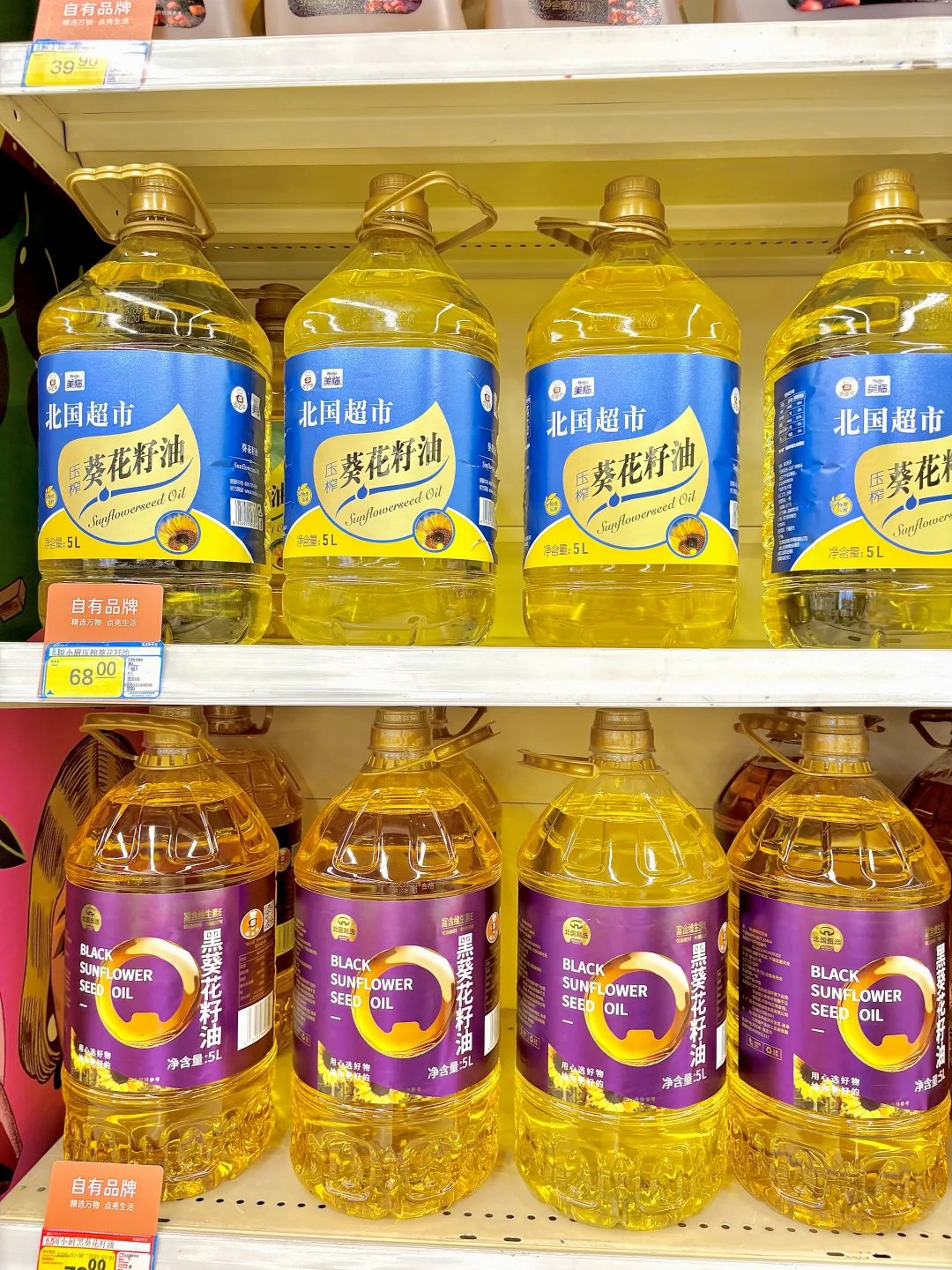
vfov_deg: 67.3
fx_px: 953
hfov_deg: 53.1
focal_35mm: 26
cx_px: 476
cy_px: 635
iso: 64
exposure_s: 1/50
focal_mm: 5.96
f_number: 1.6
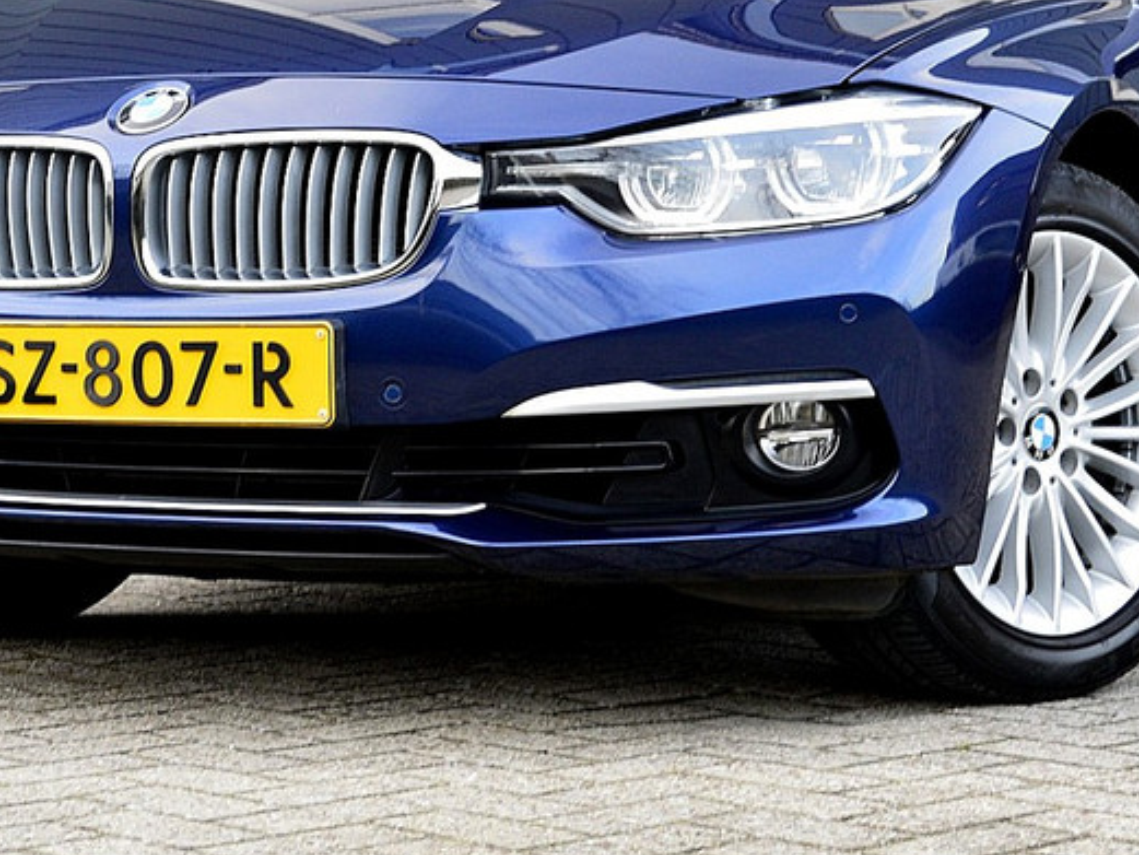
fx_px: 3357
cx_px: 553
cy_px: 128
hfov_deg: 19.3
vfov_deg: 14.4
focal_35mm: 102
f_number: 7.1
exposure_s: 1/60
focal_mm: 36
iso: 800
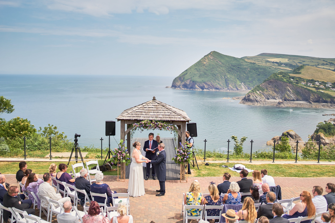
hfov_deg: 54.4
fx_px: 326
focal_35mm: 35
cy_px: 112
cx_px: 168
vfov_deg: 37.9
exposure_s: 1/5000
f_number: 1.4
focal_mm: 35
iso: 80
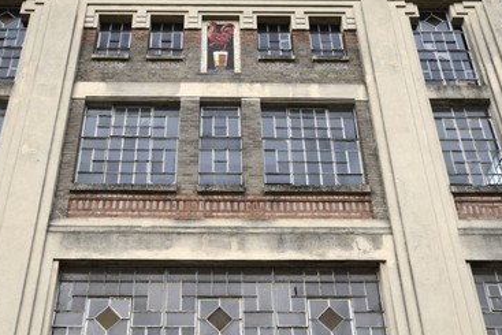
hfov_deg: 41.0
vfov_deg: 28.1
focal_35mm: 48
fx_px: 670
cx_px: 224
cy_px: 156
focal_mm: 42
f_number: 13
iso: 800
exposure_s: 1/160
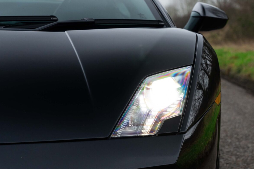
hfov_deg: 20.3
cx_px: 153
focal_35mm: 101
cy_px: 74
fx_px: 709
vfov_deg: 13.6
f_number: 5
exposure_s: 1/250
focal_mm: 57.9
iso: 800
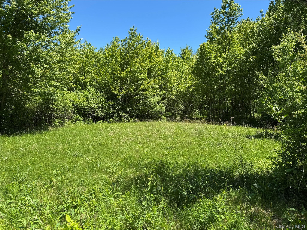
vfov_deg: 56.8
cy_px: 115
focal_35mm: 24
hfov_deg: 71.6
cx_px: 154
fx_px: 213
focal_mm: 6.76
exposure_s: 1/2174
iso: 80
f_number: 1.78
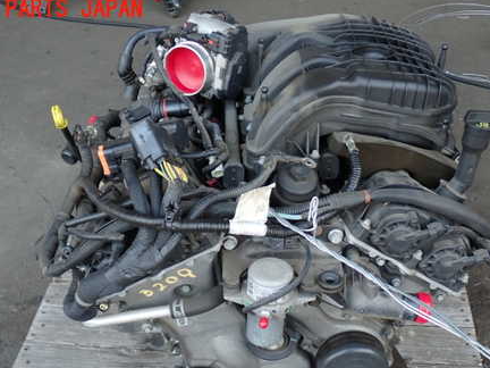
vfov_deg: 28.9
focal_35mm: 50
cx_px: 277
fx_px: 708
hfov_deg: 38.1
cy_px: 251
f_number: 2.5
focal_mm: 6.37
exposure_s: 1/60
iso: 200
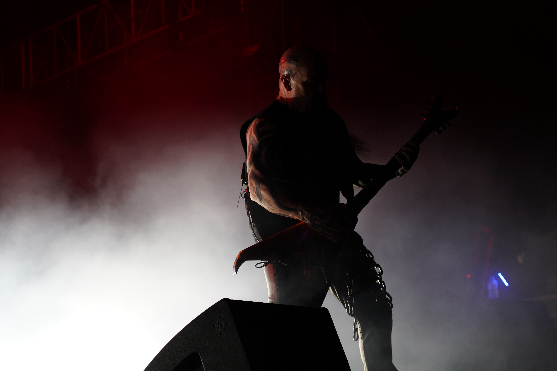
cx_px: 278
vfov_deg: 13.0
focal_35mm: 105
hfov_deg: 19.5
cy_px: 186
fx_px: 1624
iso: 800
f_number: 4
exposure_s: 1/125
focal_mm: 105
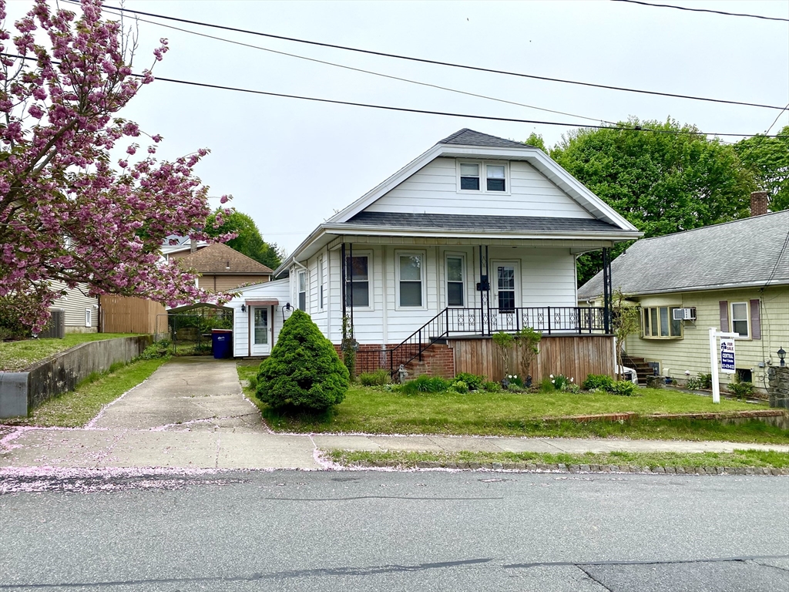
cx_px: 394
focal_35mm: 26
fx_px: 593
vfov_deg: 53.1
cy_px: 296
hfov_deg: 67.3
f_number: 1.8
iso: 32
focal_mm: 4.25
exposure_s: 1/1808
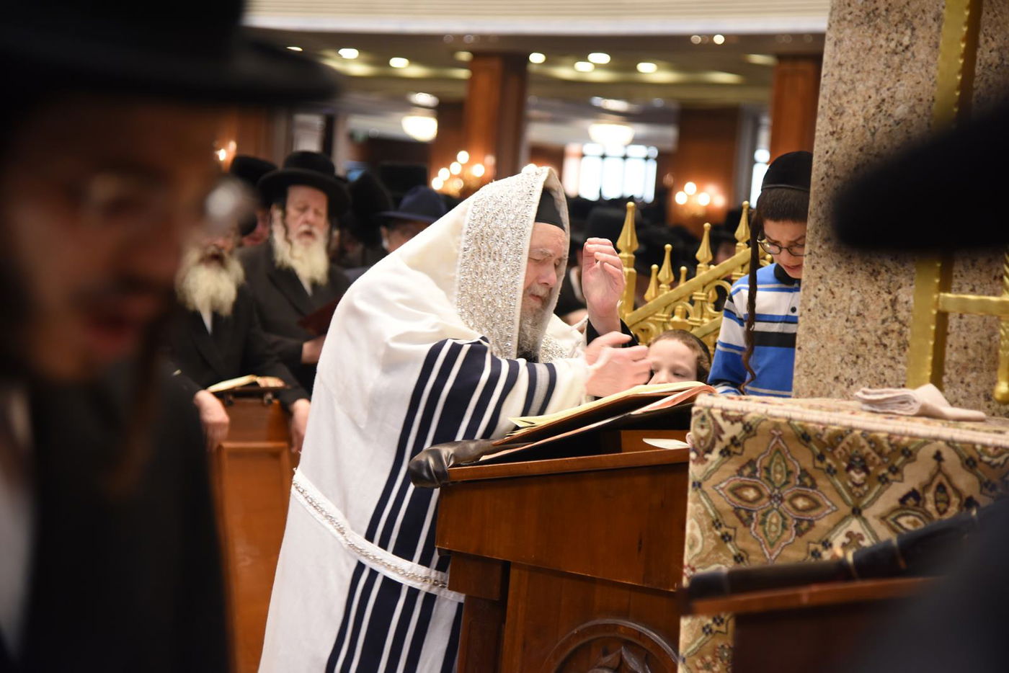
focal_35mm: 92
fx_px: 2579
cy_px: 336
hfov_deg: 22.1
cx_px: 504
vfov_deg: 14.9
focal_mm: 92
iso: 1600
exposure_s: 1/100
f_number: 4
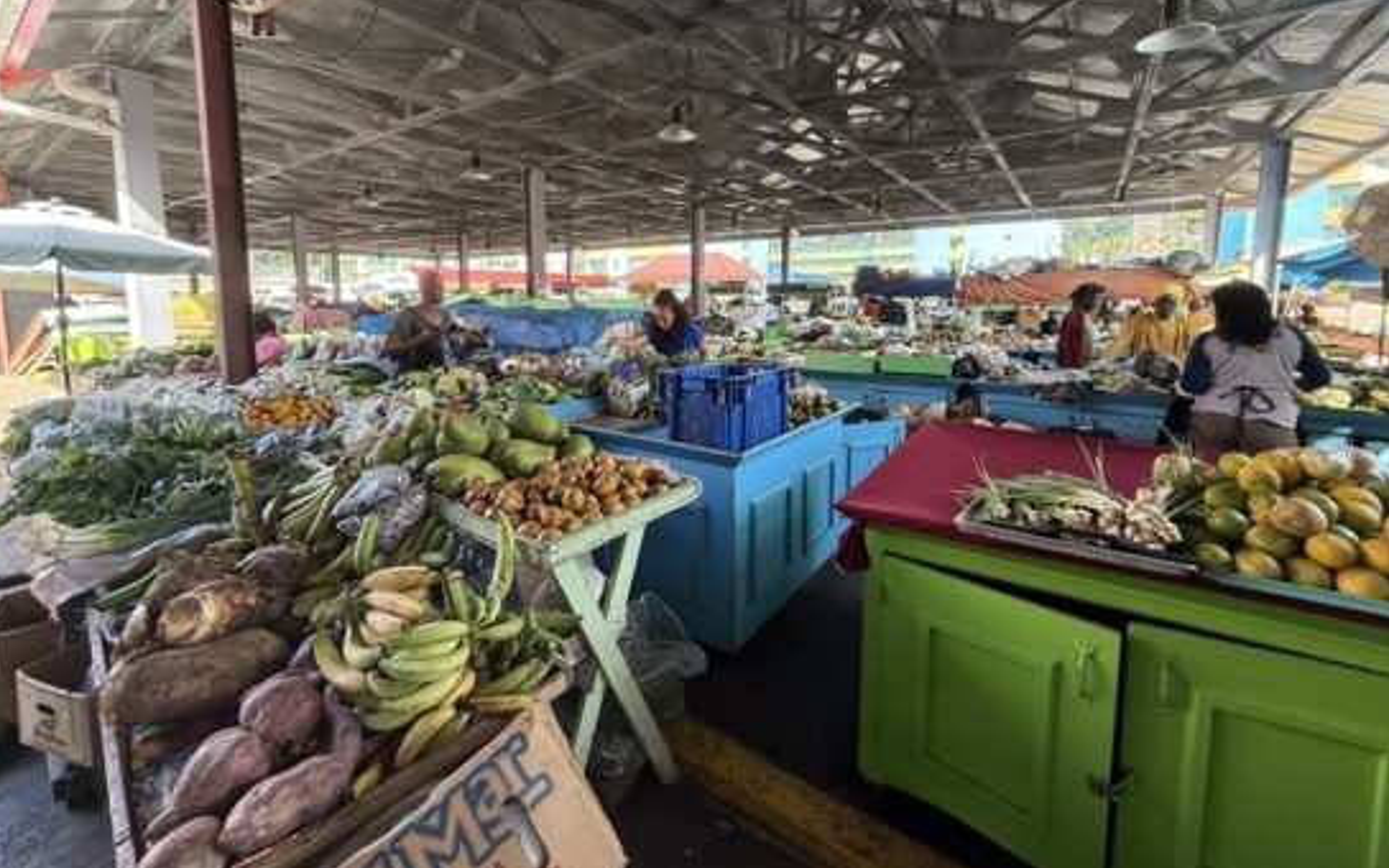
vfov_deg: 74.0
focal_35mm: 15
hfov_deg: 101.5
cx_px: 692
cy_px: 351
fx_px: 568
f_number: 2.2
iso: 80
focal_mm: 2.22
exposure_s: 1/99
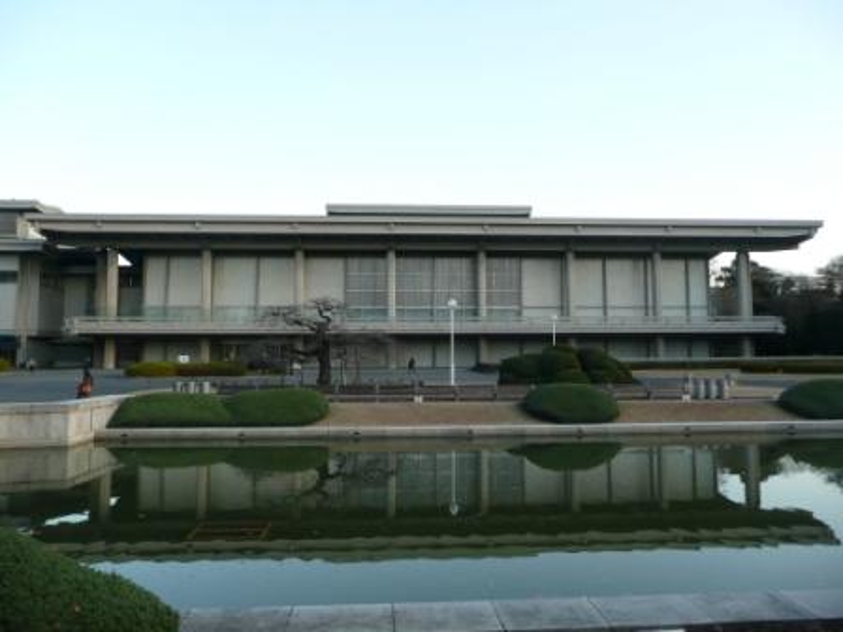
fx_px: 682
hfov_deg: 63.4
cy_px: 316
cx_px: 422
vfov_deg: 49.7
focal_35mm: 28
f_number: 3.3
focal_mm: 4.6
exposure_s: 1/160
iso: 100
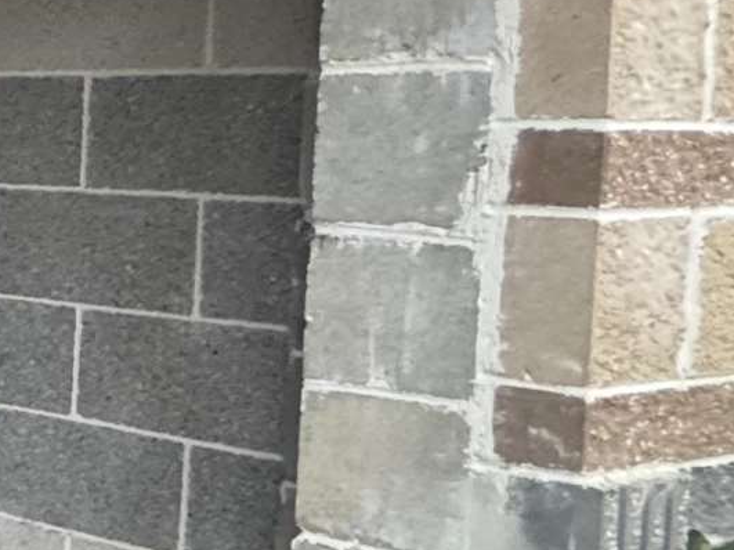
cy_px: 224
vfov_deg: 18.2
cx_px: -966
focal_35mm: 81
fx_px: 1717
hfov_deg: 15.4
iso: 320
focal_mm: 2.22
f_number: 2.2
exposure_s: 1/92
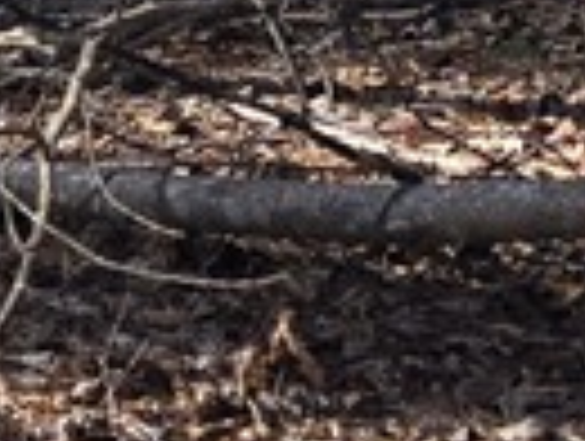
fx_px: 3065
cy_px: -212
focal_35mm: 181
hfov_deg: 8.3
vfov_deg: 8.1
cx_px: -1454
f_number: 1.7
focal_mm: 6.3
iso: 12
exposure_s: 1/270
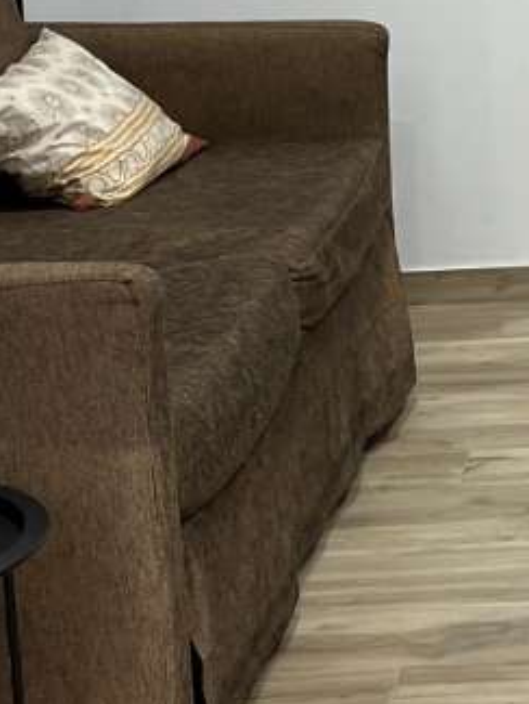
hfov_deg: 11.9
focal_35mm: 120
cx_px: 762
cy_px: 87
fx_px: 2444
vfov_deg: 16.2
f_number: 1.6
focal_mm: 5.1
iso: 125
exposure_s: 1/100
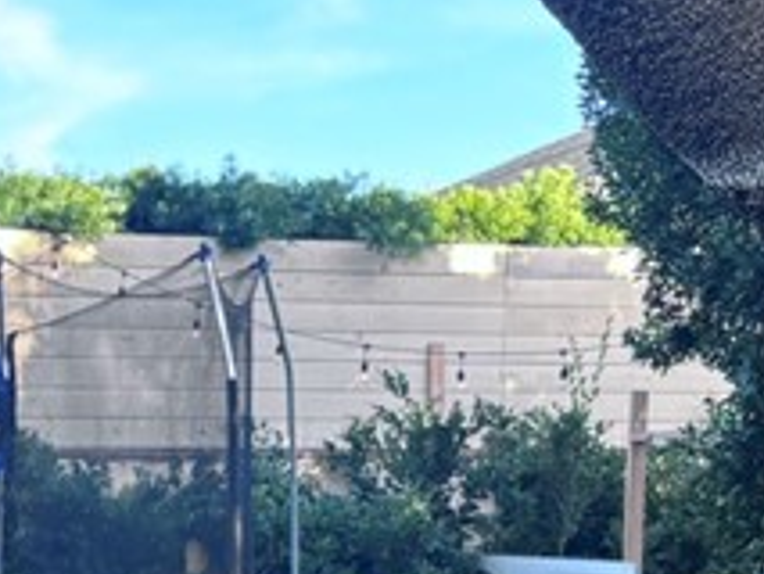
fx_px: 2760
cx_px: 65
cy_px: 685
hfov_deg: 15.6
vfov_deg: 11.6
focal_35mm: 125
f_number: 1.6
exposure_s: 1/154
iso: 40
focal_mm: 5.96
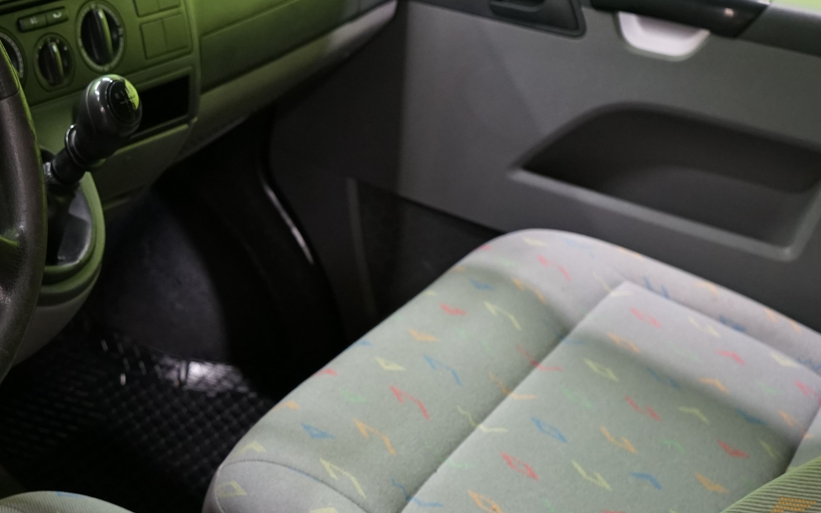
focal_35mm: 61
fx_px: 1365
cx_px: 29
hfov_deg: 31.3
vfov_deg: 21.2
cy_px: 334
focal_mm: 29
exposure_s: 1/20
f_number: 5
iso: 1600
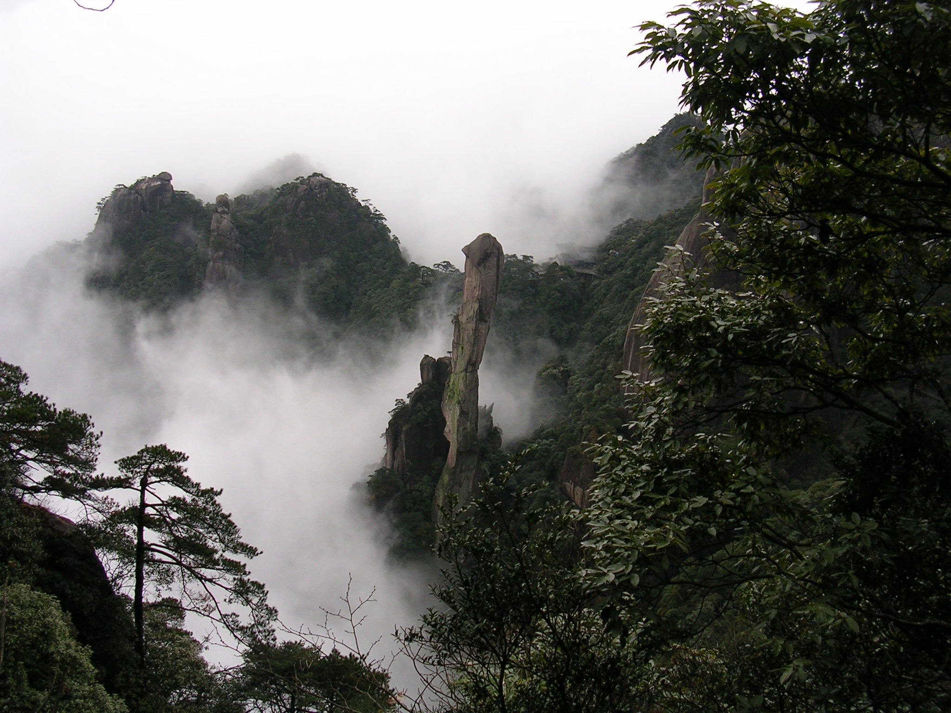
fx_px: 1044
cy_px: 356
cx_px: 476
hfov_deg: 49.0
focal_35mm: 38
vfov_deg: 37.7
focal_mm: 5.8
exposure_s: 1/324
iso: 50
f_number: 2.8
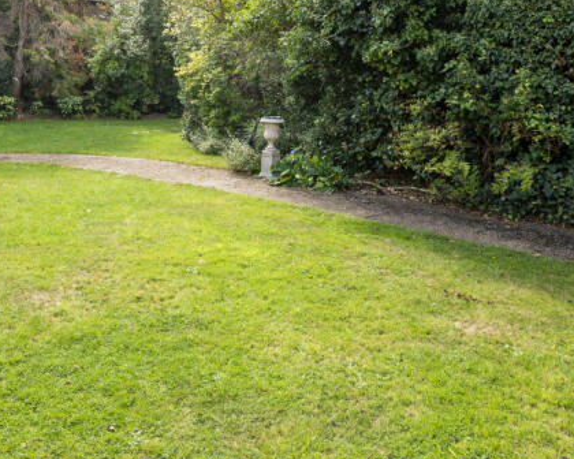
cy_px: 88
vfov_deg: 43.5
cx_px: 247
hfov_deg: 55.5
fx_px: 544
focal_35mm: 32
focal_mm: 14
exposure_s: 1/80
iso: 400
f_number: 8
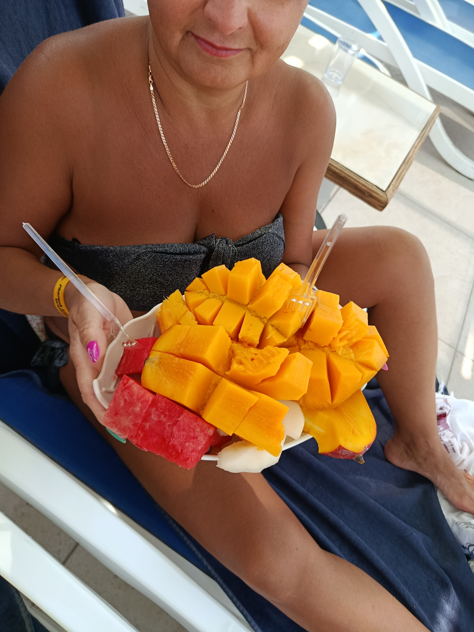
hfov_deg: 56.8
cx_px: 237
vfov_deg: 71.6
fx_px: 438
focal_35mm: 24
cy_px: 316
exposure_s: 1/118
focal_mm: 5.24
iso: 50
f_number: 1.7
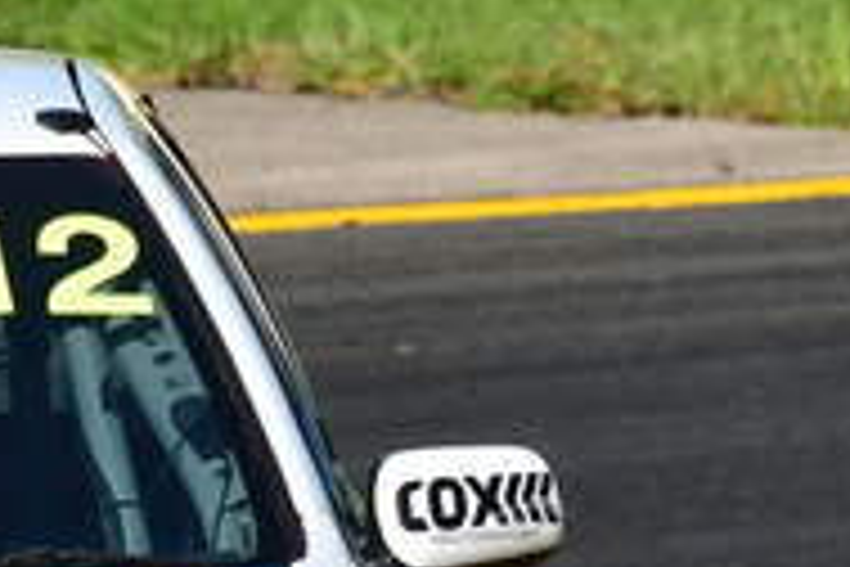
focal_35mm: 2660
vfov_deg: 0.5
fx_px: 62801
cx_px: -171
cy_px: 646
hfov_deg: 0.8
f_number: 13
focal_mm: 420
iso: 500
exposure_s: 1/640
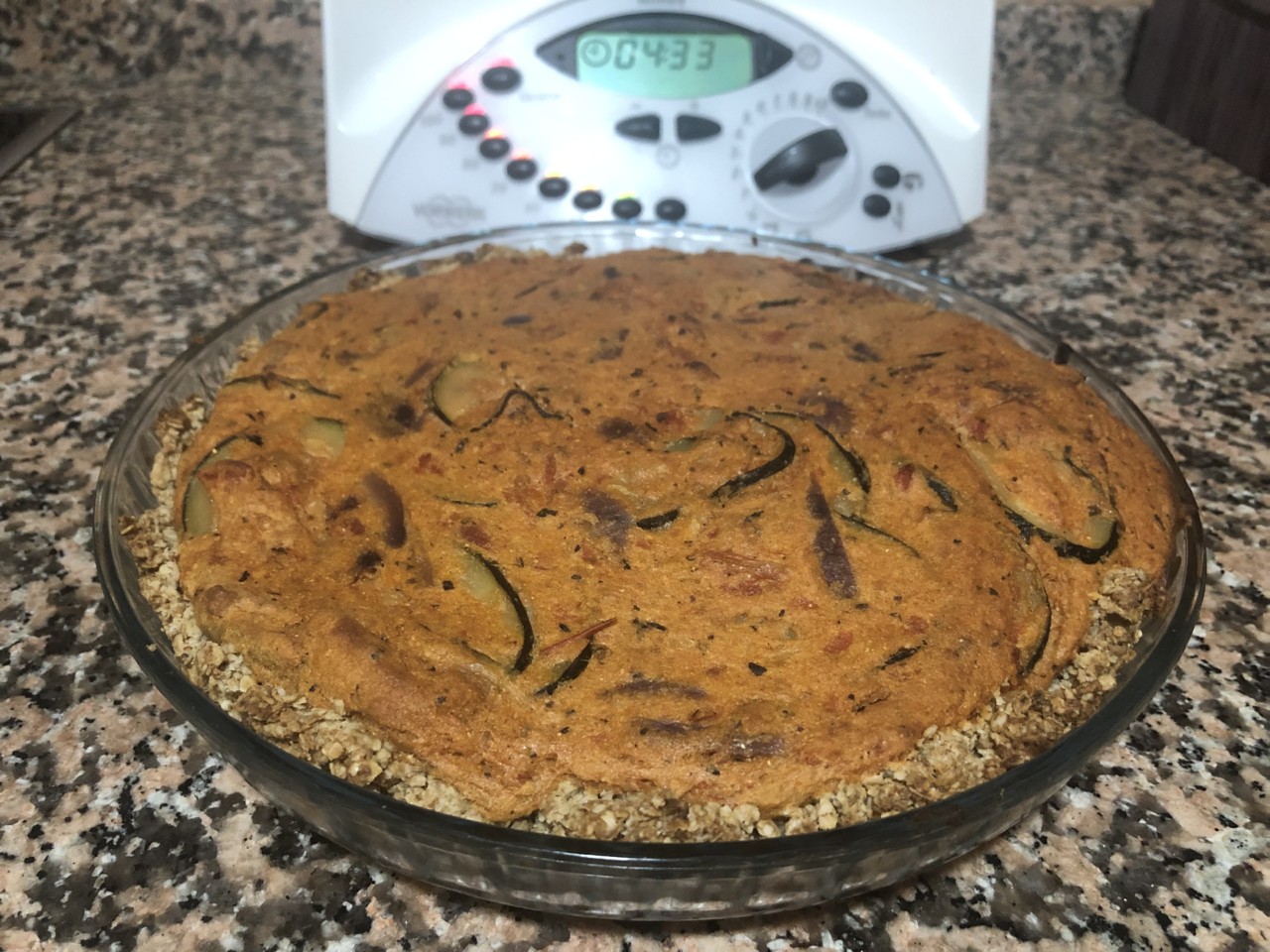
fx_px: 1027
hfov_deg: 63.4
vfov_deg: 49.7
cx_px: 635
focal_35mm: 28
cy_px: 476
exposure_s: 1/9
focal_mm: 3.99
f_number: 1.8
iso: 100
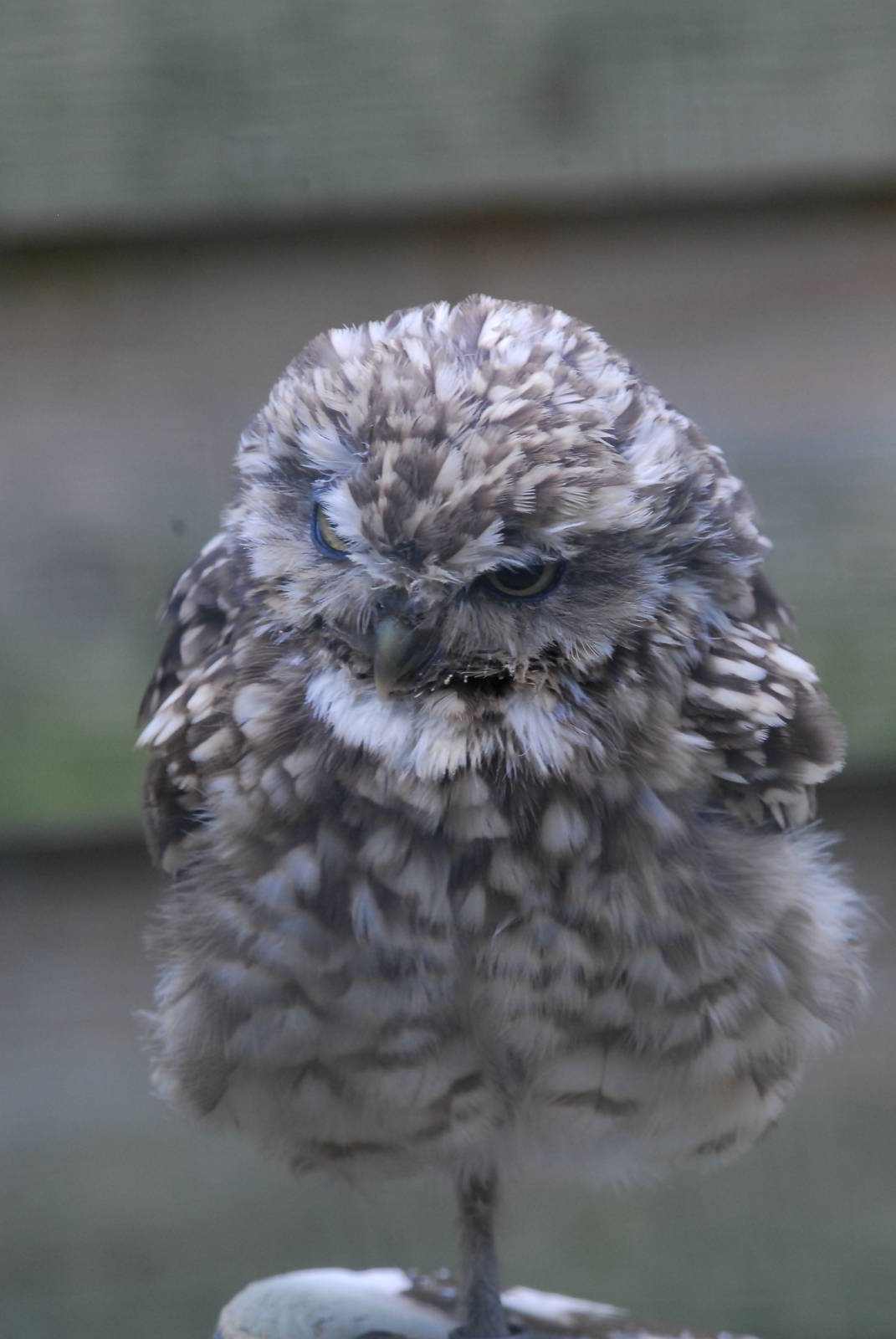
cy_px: 670
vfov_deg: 6.0
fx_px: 12843
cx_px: 448
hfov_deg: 4.0
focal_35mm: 345
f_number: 9
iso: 800
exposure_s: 1/40
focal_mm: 230
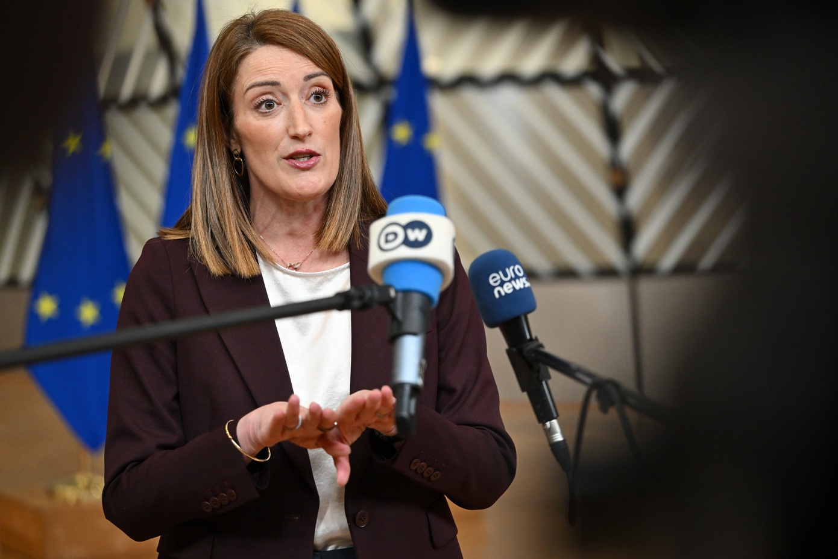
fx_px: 1978
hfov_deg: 23.9
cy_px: 280
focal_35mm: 85
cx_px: 419
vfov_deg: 16.1
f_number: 2.8
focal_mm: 85
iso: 3200
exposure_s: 1/400
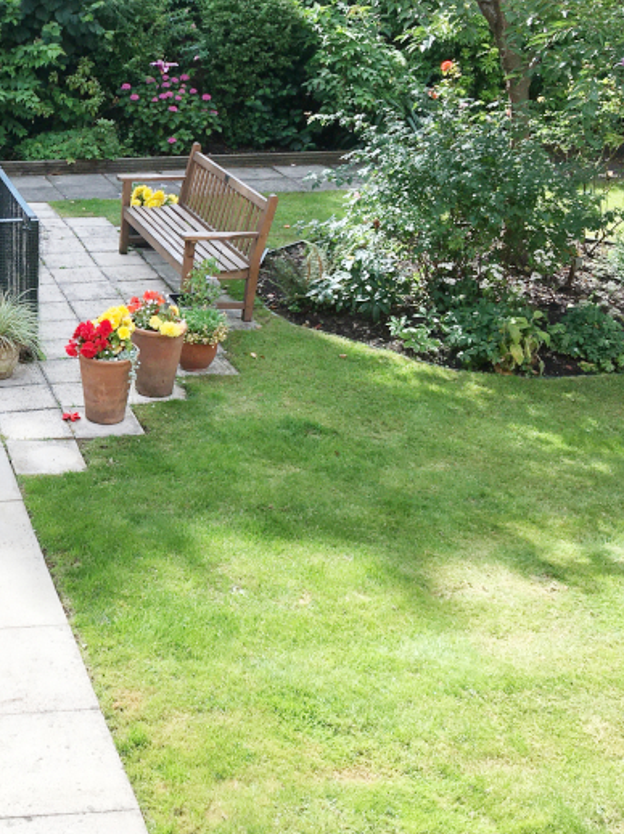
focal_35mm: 56
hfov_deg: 24.3
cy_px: 299
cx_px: -69
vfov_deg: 34.1
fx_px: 1347
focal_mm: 4.15
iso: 25
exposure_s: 1/712
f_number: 2.2
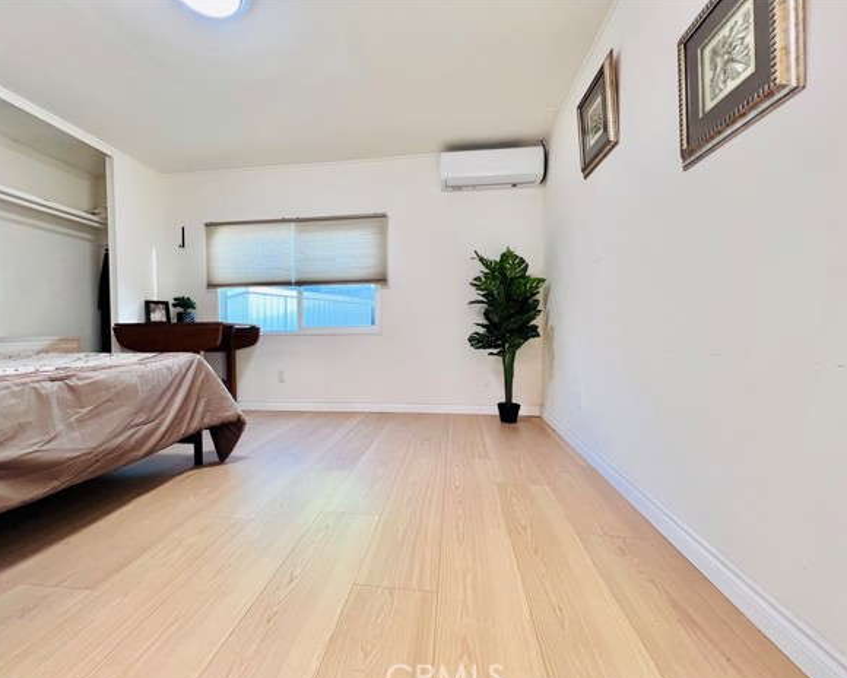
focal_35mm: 14
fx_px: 351
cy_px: 348
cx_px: 406
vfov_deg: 88.0
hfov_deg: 100.6
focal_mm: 1.57
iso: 160
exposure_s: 1/60
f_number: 1.8
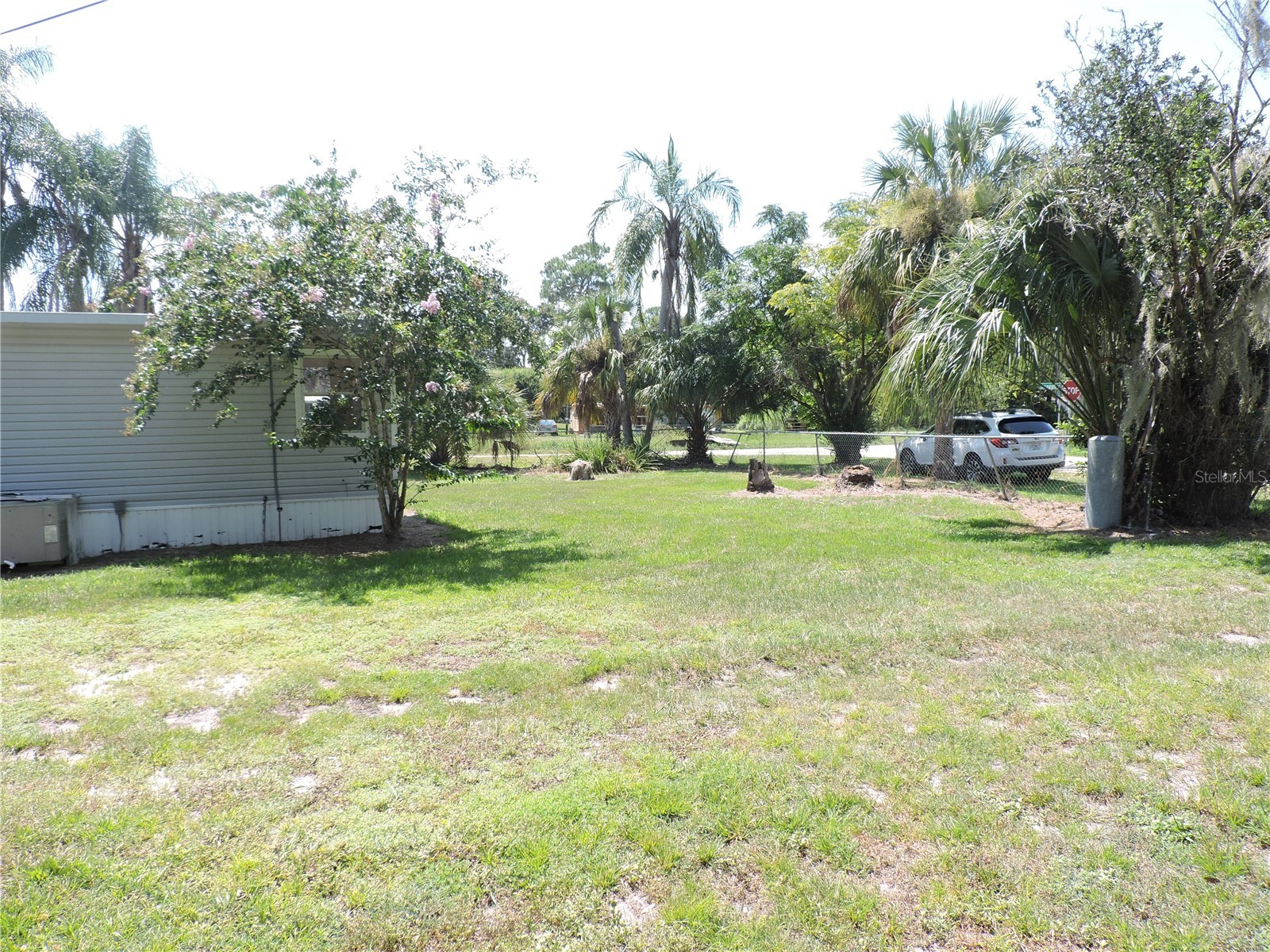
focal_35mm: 24
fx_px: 881
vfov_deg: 56.8
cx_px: 635
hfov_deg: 71.6
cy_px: 476
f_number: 3
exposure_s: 1/400
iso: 100
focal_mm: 4.3
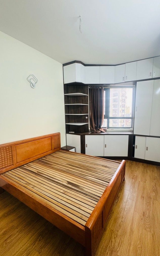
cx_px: 93
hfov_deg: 74.2
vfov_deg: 101.5
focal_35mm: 15
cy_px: 127
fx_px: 105
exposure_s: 1/100
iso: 125
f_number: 2.2
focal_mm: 2.22
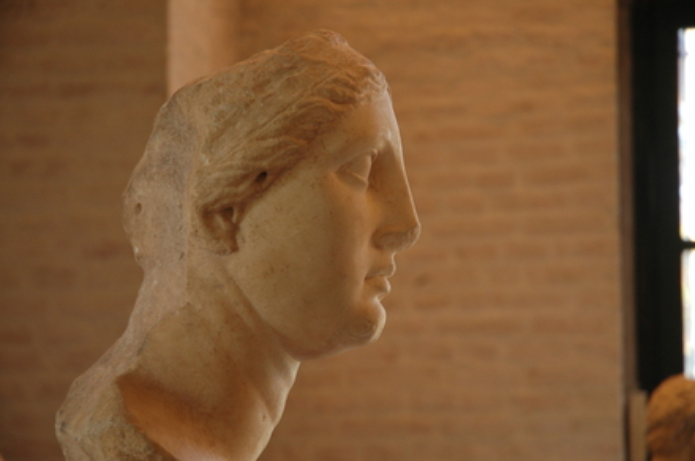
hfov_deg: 19.5
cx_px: 348
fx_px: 2024
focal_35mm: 105
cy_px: 230
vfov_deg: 13.0
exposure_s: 1/13
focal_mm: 70
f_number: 4.5
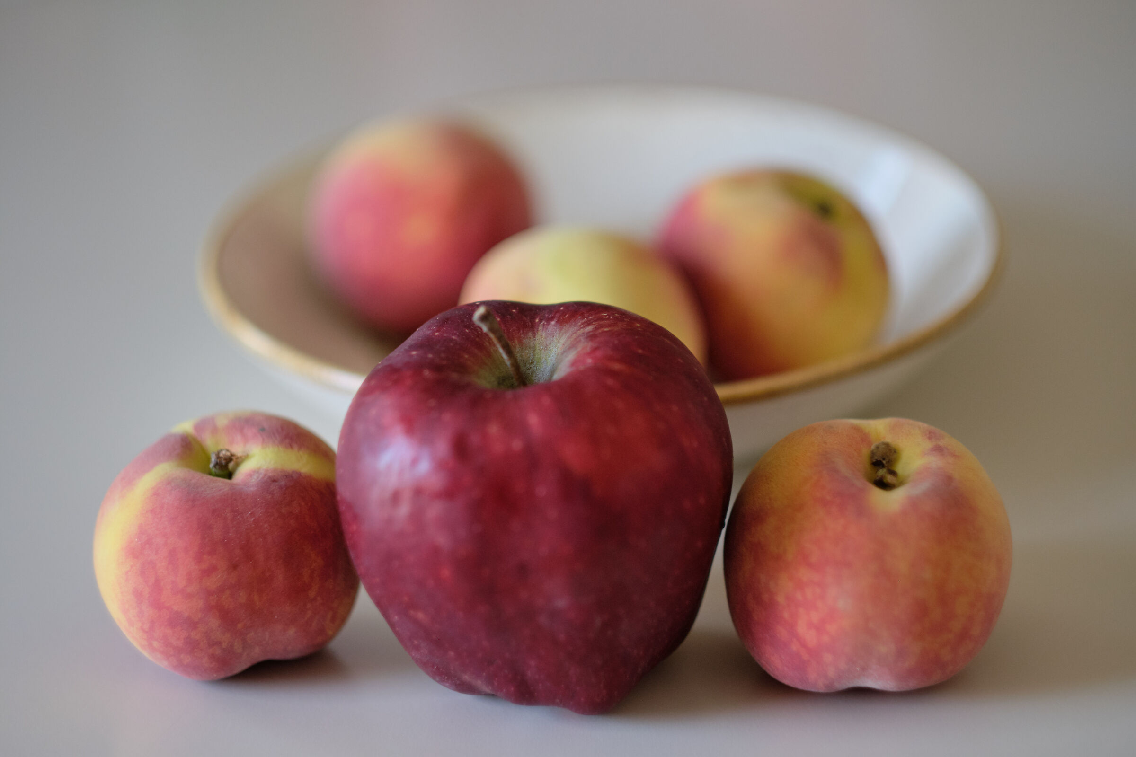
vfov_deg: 16.3
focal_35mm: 84
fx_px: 2650
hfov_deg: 24.2
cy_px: 378
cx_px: 568
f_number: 1.2
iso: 800
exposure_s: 1/800
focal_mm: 56
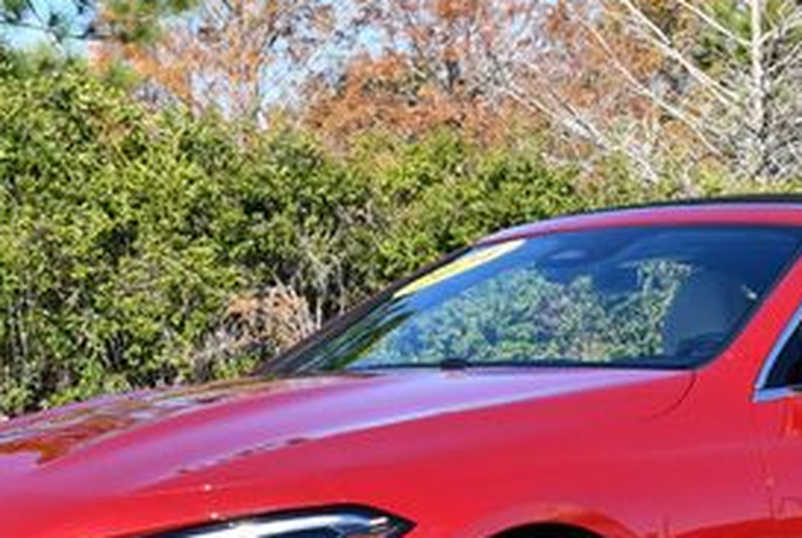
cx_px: 605
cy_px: 397
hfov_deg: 15.0
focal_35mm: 136
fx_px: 3035
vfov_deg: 10.1
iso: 140
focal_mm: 29
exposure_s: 1/250
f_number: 8
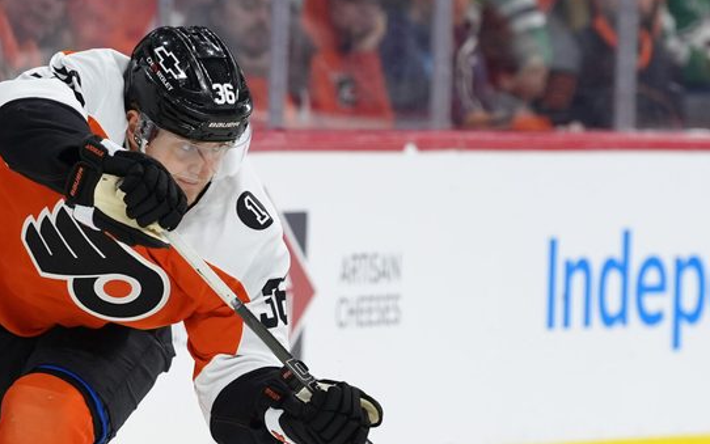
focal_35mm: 258
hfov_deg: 8.1
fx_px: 4993
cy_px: 388
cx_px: 229
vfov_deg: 5.1
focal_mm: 134
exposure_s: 1/2000
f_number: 2.8
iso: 1600
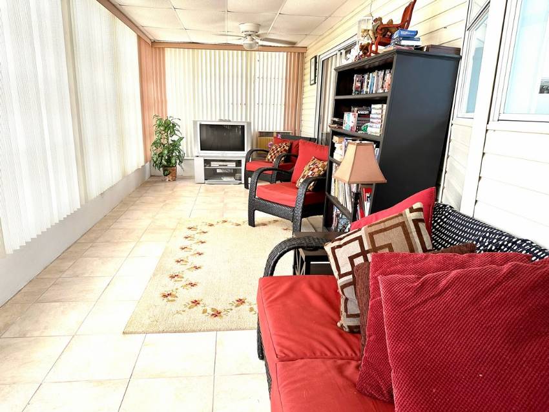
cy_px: 206
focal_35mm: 24
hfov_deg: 71.6
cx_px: 274
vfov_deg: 56.8
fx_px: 381
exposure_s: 1/60
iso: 160
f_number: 1.78
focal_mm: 6.86
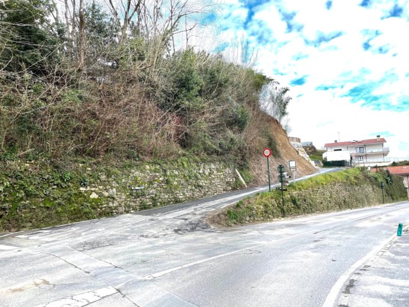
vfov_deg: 53.1
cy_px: 154
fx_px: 307
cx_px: 204
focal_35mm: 26
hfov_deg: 67.3
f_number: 1.6
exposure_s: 1/220
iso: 32
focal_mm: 4.2
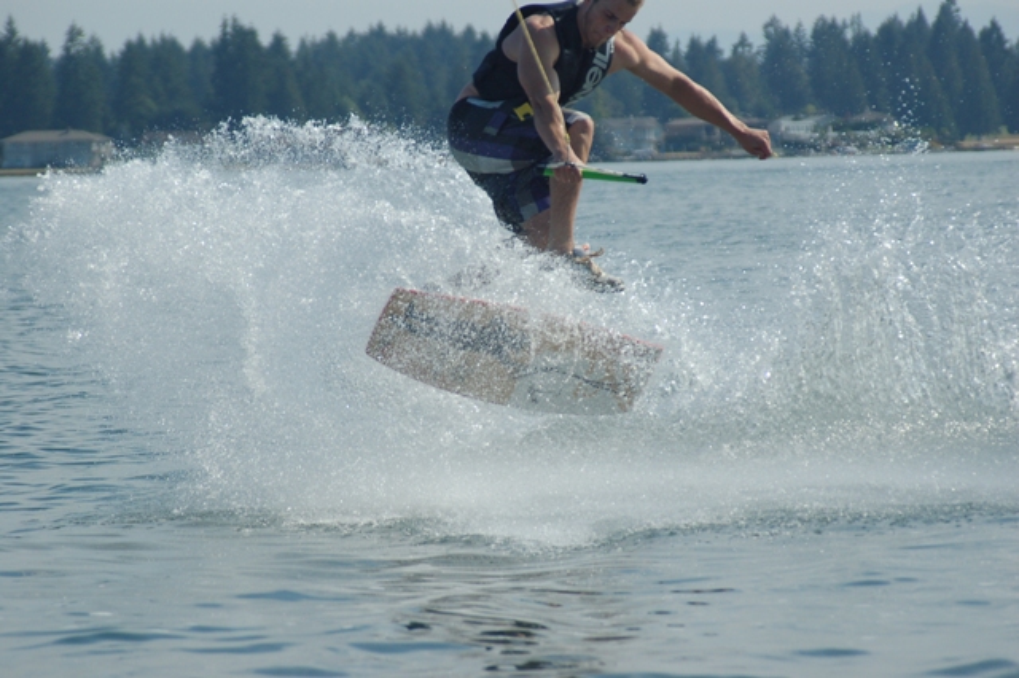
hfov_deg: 9.5
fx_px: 6153
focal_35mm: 218
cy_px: 339
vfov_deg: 6.3
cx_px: 510
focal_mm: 145
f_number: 6
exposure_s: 1/1600
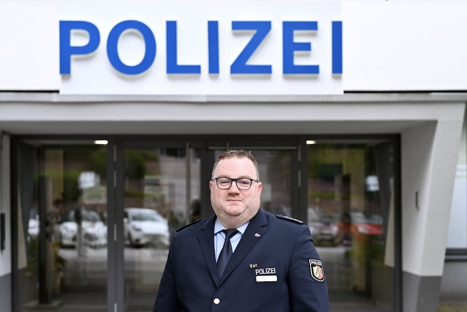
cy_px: 156
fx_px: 908
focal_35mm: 70
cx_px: 234
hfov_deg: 28.8
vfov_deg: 19.5
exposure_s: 1/100
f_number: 3.5
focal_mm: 70
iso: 200
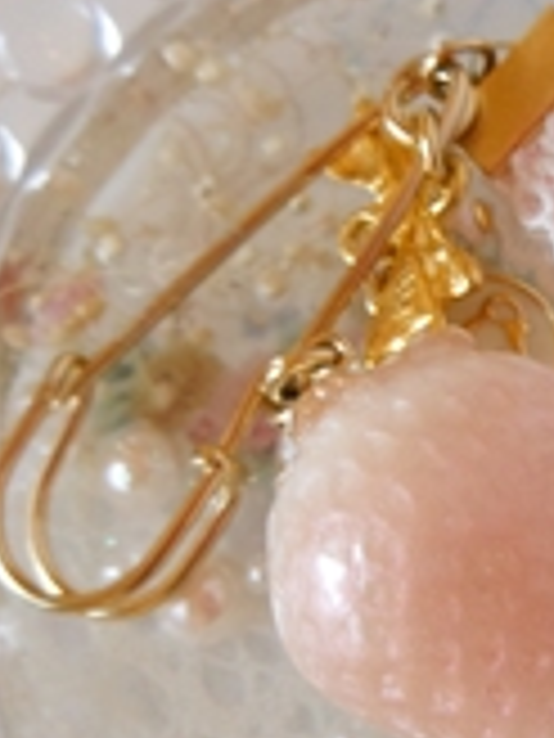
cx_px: 626
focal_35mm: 61
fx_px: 1302
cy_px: 490
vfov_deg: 31.4
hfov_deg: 22.5
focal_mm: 4.5
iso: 400
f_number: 3.2
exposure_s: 1/40
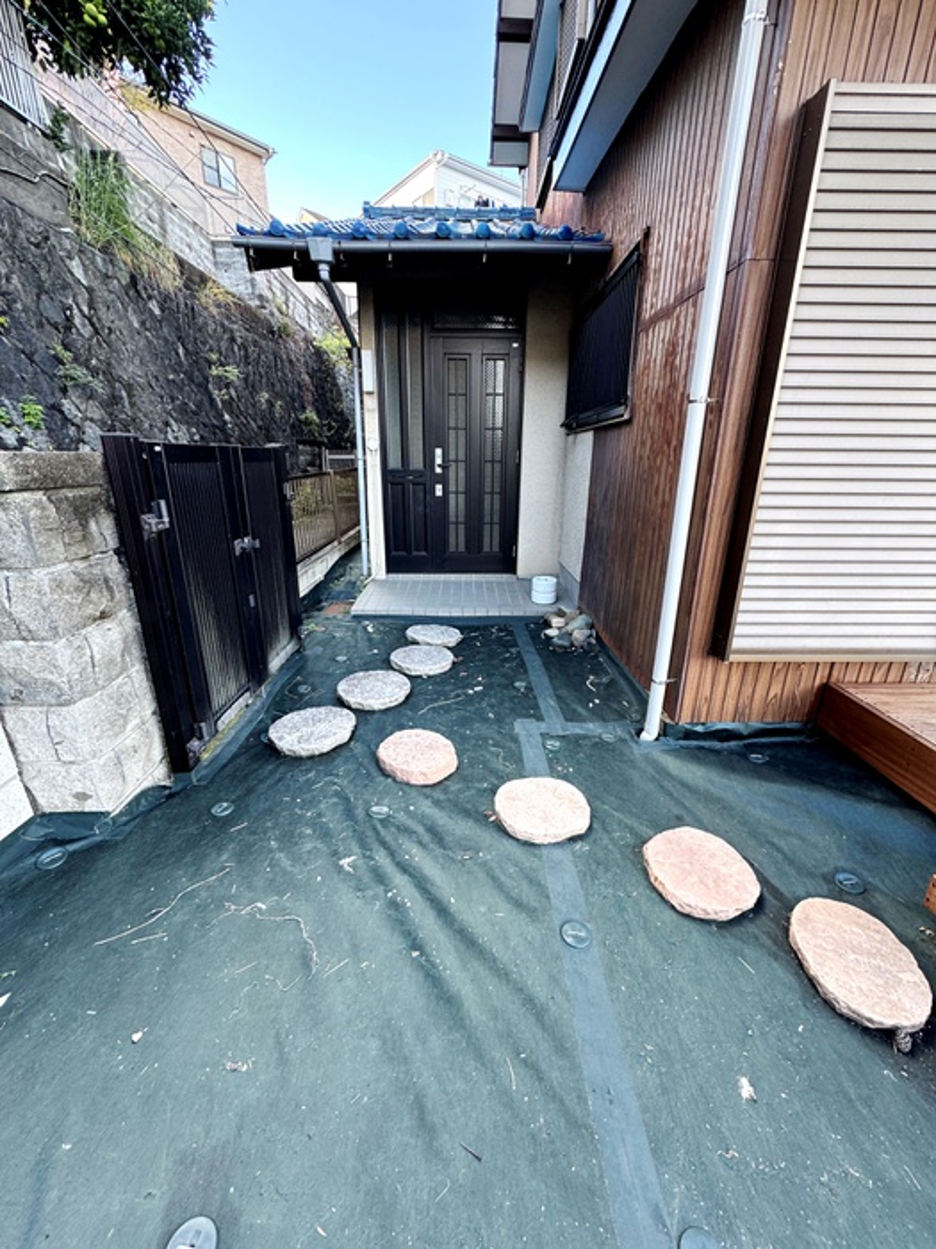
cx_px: 468
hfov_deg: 85.7
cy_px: 624
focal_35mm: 14
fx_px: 505
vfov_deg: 102.1
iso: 160
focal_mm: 2.22
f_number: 2.2
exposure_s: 1/99
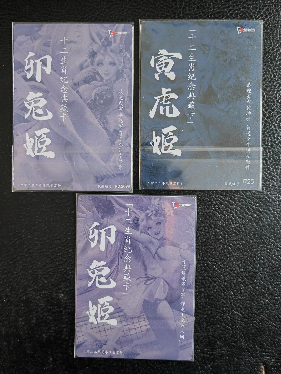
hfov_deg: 51.4
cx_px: 140
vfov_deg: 65.3
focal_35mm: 27
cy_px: 187
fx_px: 292
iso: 500
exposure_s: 1/100
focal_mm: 5.53
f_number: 1.8
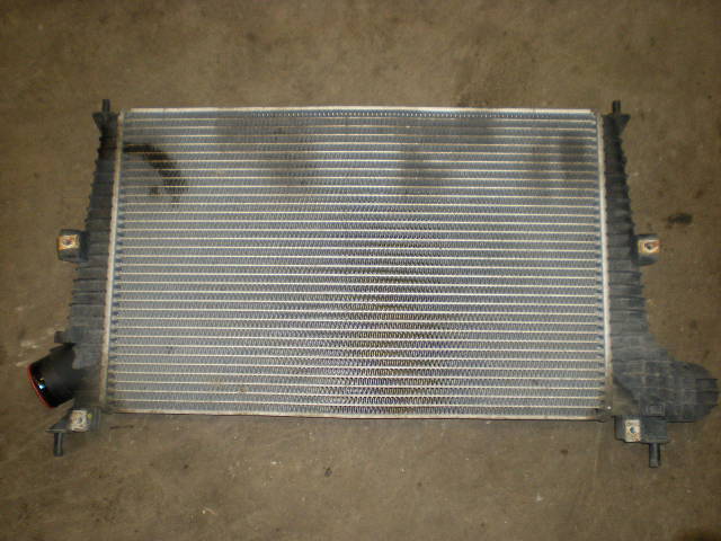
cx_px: 360
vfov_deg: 37.7
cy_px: 270
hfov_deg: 49.0
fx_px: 791
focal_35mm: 38
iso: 204
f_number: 3.1
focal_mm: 6.3
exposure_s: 1/60
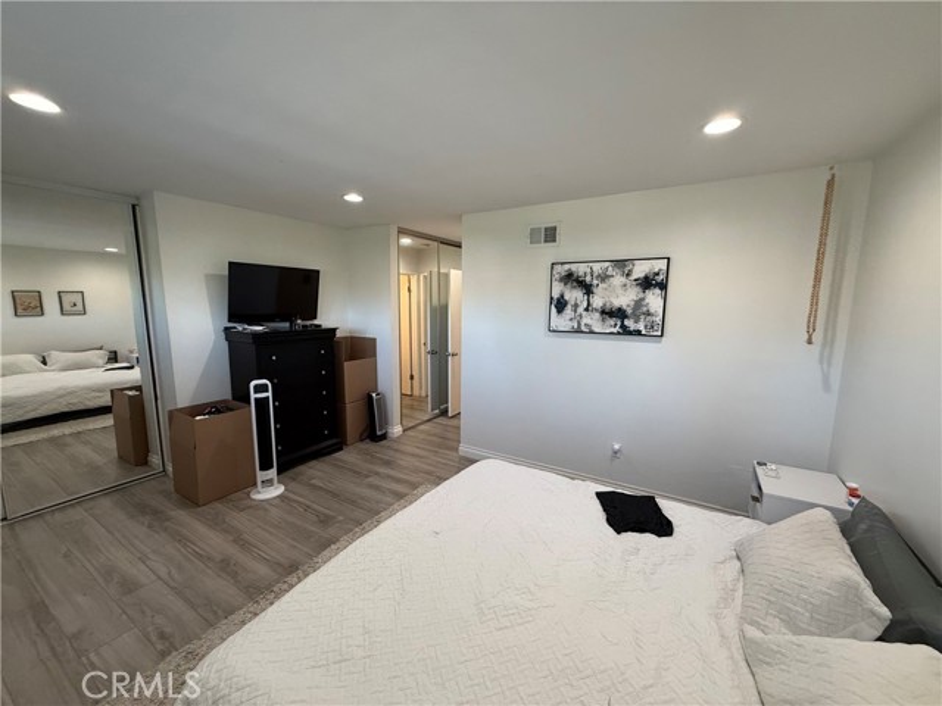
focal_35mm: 14
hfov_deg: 102.1
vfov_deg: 85.7
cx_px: 471
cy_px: 353
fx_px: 381
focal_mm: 2.22
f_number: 2.2
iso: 320
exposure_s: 1/120
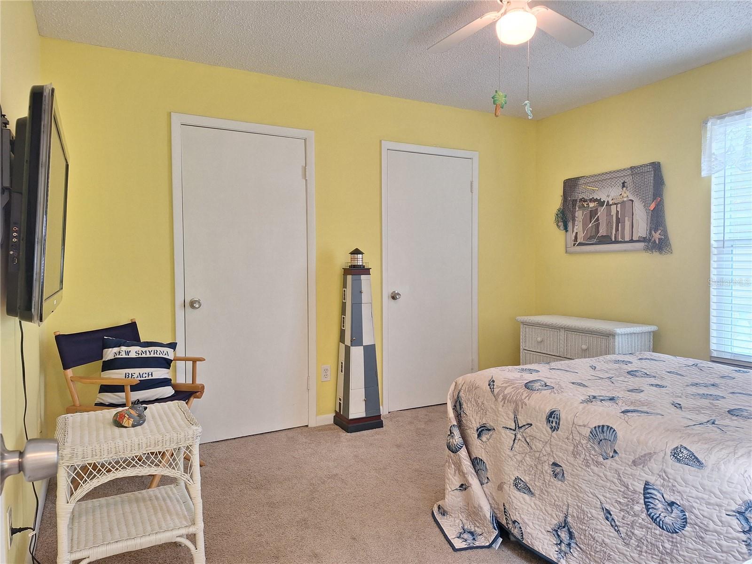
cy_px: 282
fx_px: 500
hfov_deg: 73.9
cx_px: 376
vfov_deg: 58.9
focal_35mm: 23
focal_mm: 5.54
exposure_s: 1/40
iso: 125
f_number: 1.8
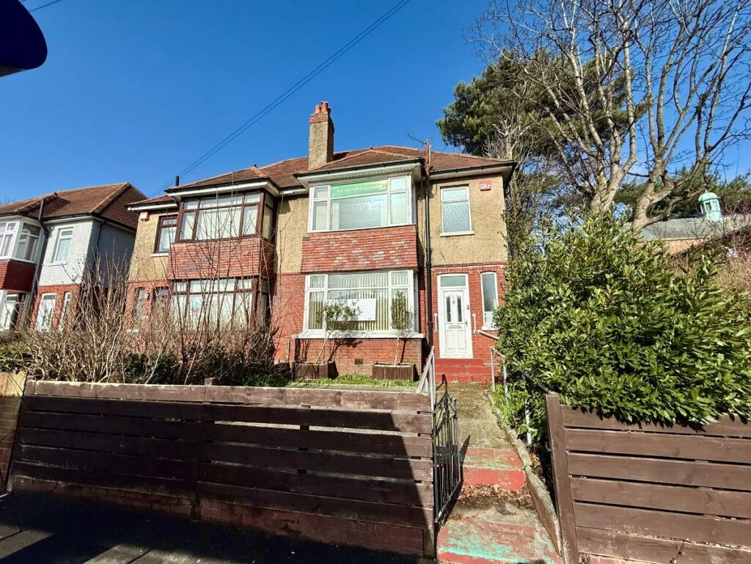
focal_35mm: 14
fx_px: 304
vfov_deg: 85.7
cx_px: 376
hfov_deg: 102.1
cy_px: 282
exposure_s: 1/3891
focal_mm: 2.22
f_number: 2.2
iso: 50
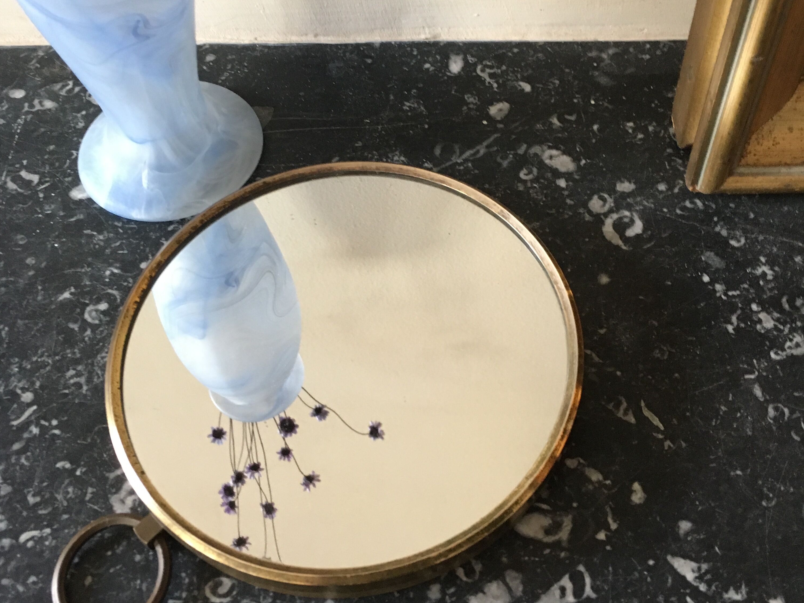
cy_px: 223
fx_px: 906
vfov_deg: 36.6
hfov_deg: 47.9
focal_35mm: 39
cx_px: 399
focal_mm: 4.15
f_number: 2.2
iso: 200
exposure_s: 1/20
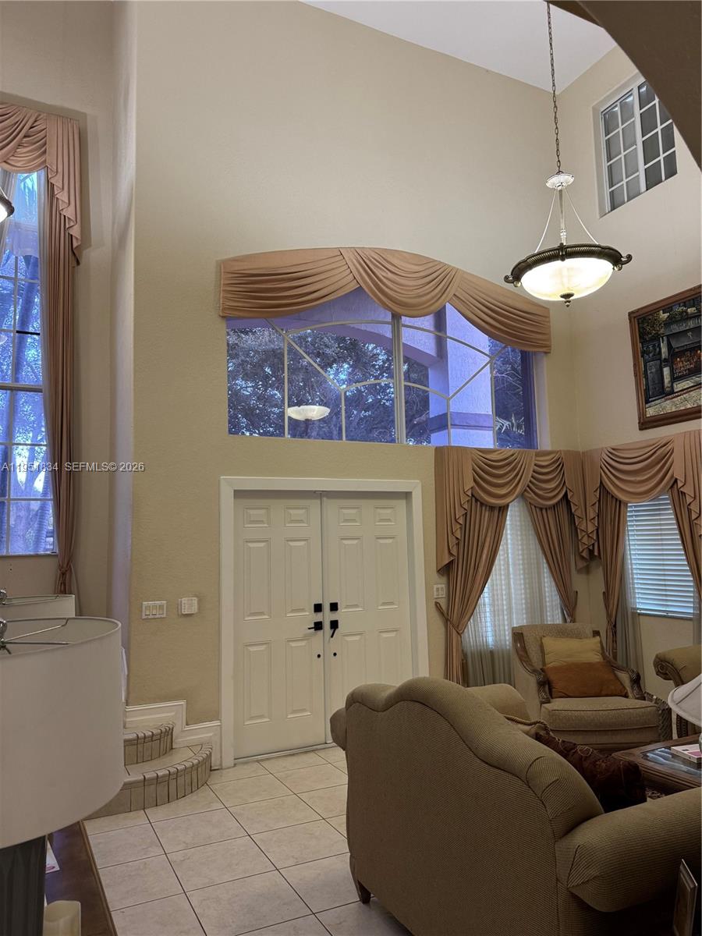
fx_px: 649
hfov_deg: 56.8
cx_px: 351
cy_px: 468
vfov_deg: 71.6
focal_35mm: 24
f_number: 1.78
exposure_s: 1/60
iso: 250
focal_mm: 6.76
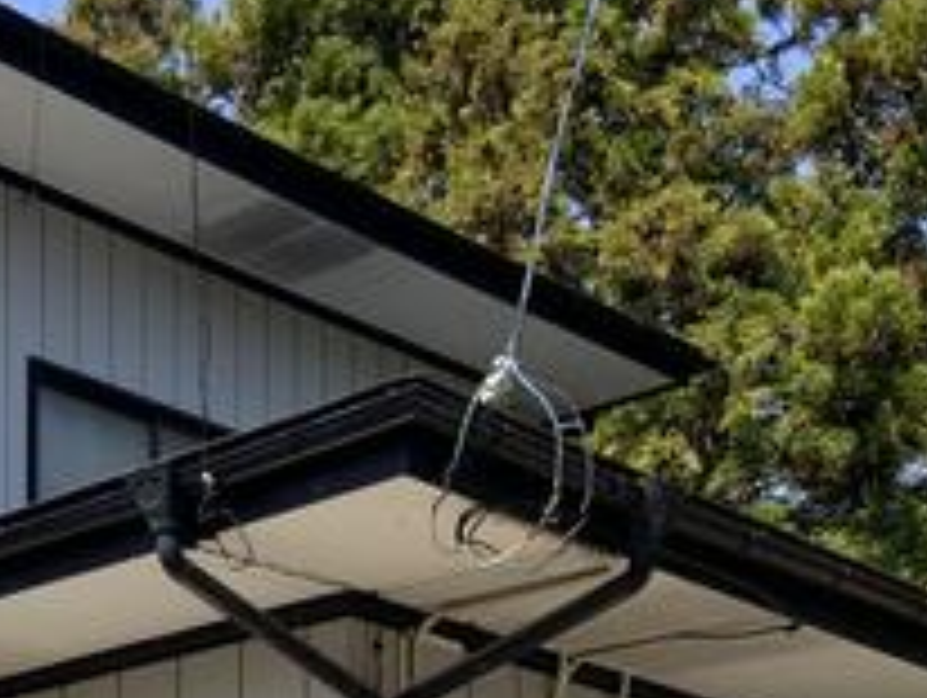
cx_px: -54
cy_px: 937
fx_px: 2413
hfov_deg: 20.8
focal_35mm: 90
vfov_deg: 15.6
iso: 16
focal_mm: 3
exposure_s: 1/1534
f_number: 1.8
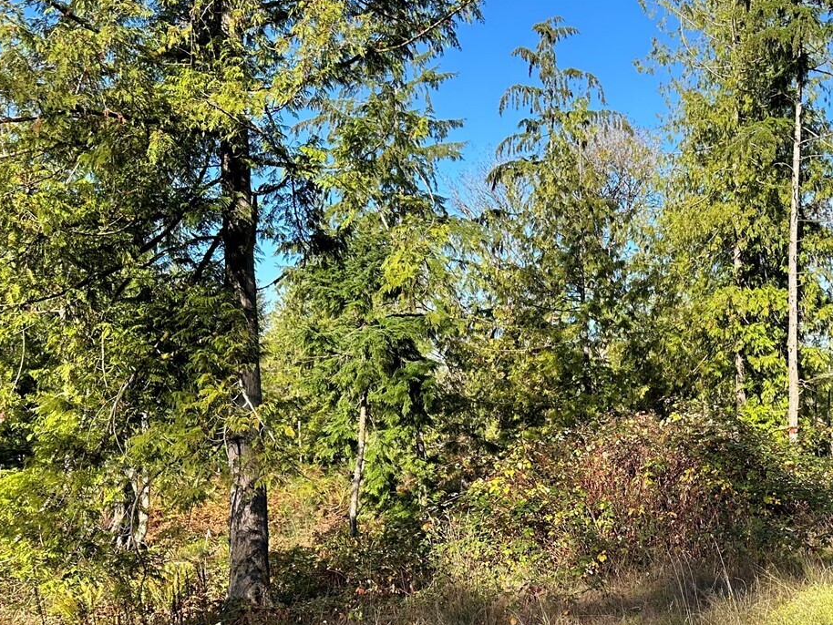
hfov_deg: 43.5
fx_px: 1011
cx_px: 616
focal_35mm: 42
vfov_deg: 33.7
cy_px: 467
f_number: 1.78
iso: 80
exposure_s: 1/1541
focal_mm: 6.86
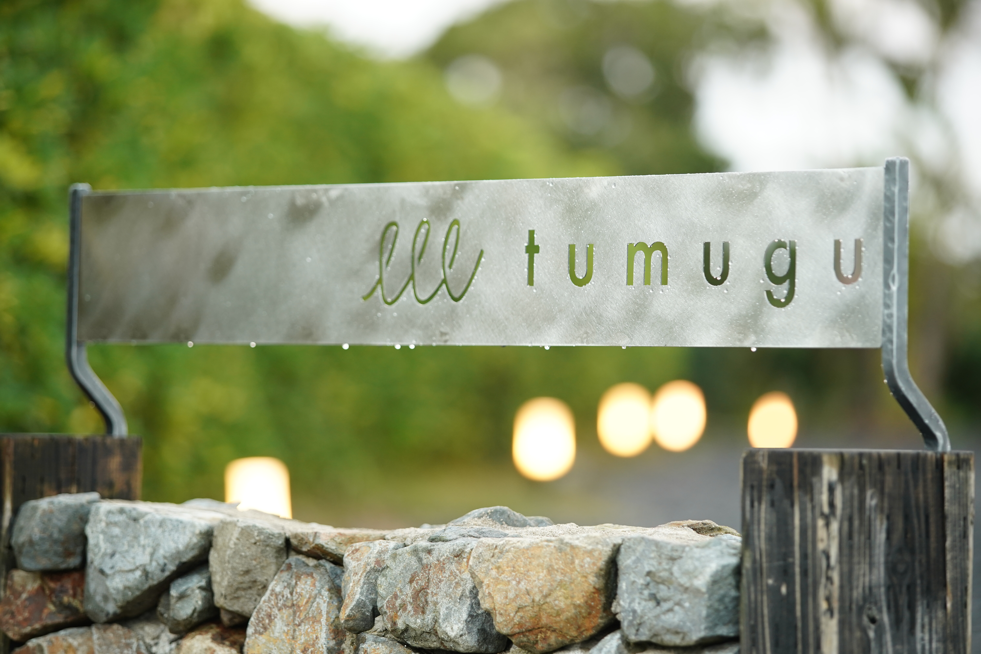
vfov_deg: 7.8
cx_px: 490
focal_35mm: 175
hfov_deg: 11.7
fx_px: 4768
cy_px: 327
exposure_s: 1/160
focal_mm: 175
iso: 800
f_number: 2.8
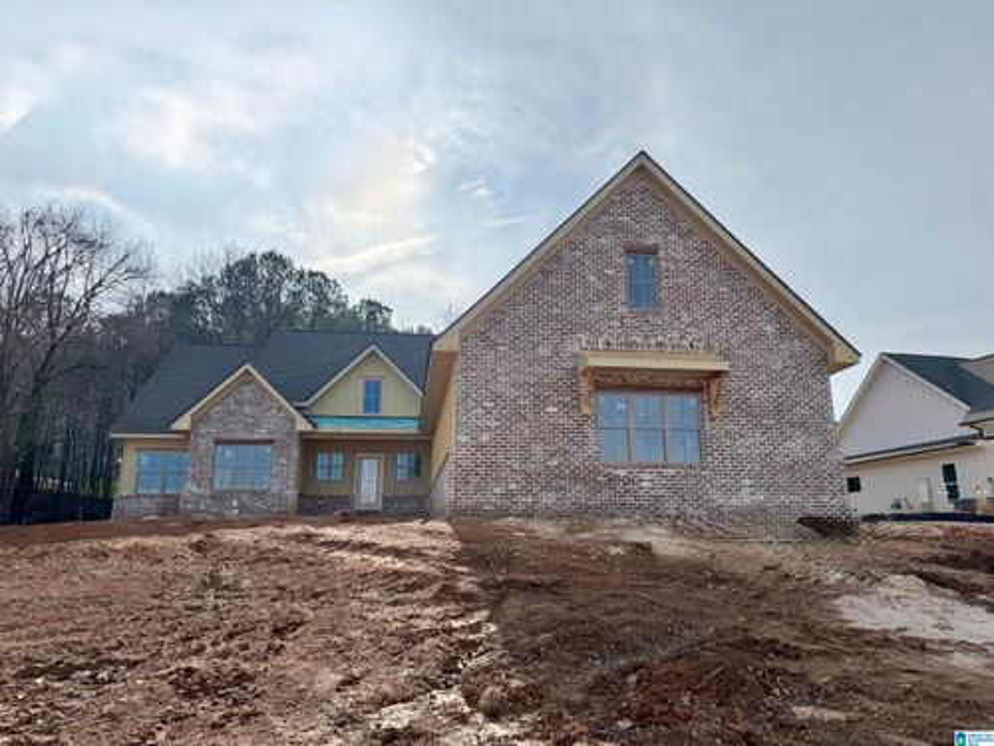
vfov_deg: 56.8
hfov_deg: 71.6
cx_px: 497
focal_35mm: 24
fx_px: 689
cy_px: 373
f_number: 1.78
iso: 100
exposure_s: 1/14286
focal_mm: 6.76
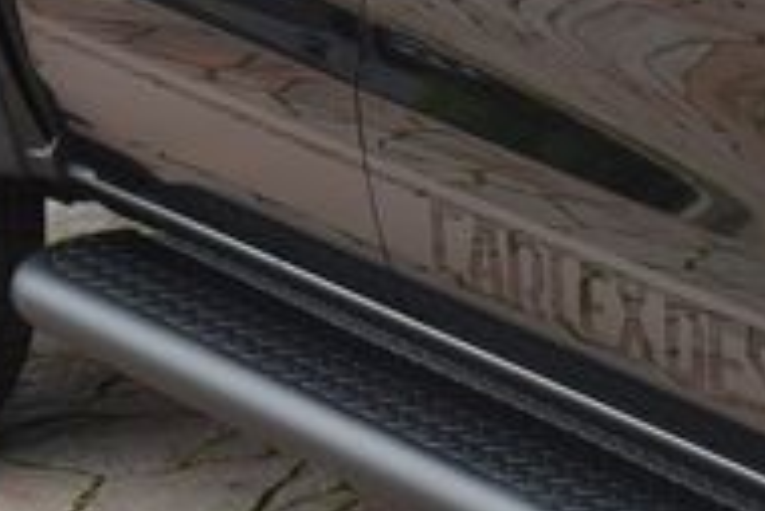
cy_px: 93
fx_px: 6635
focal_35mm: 312
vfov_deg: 4.4
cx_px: 1421
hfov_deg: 6.4
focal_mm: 58
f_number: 7.1
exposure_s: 1/200
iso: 500
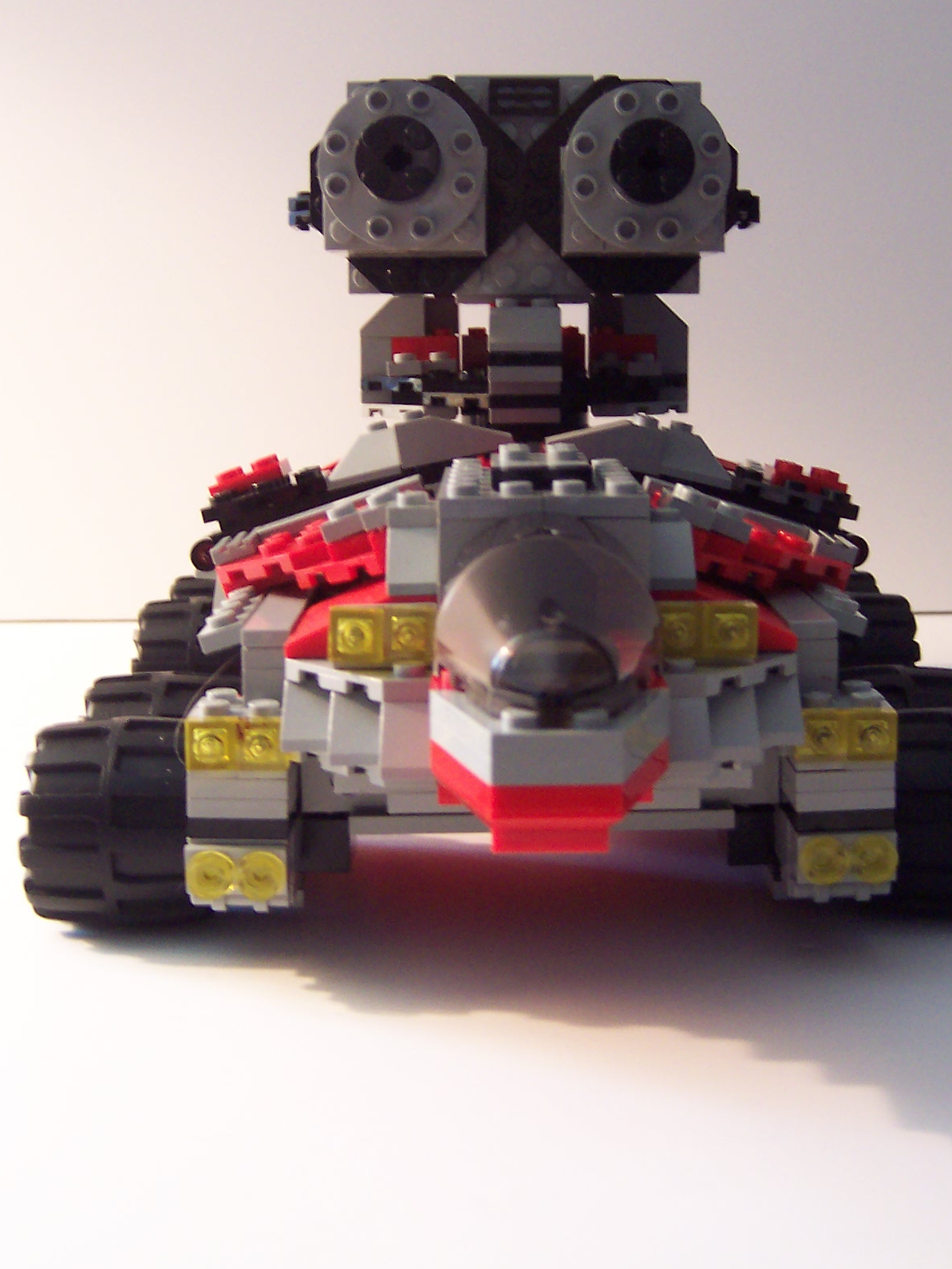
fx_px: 1686
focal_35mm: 46
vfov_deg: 41.1
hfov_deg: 31.5
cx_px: 534
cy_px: 530
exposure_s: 1/8
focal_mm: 5.6
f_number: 2.8
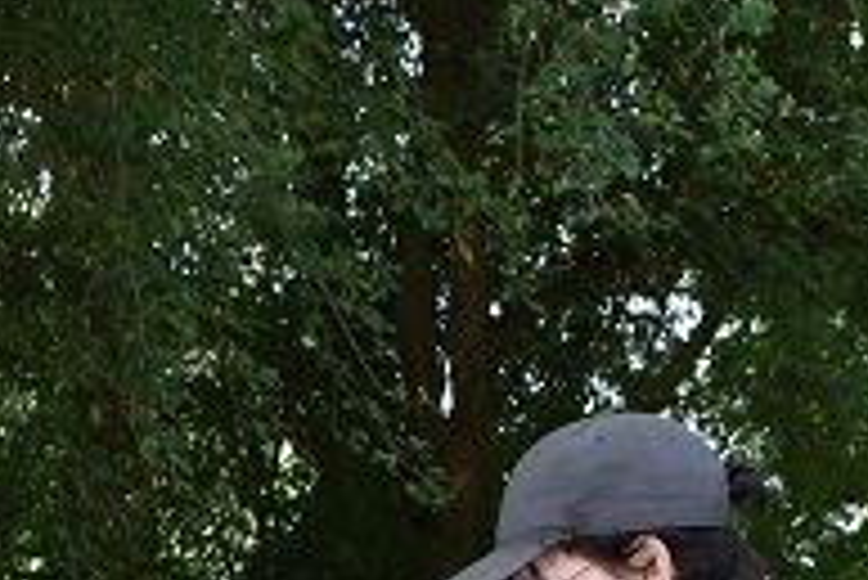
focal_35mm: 143
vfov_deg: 8.9
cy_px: 1299
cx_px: 108
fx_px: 3450
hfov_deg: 14.2
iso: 140
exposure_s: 1/125
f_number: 5.6
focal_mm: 18
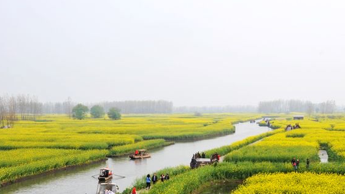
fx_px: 518
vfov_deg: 21.1
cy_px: 141
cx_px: 192
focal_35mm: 57
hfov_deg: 36.8
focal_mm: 29
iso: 400
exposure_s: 1/500
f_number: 11
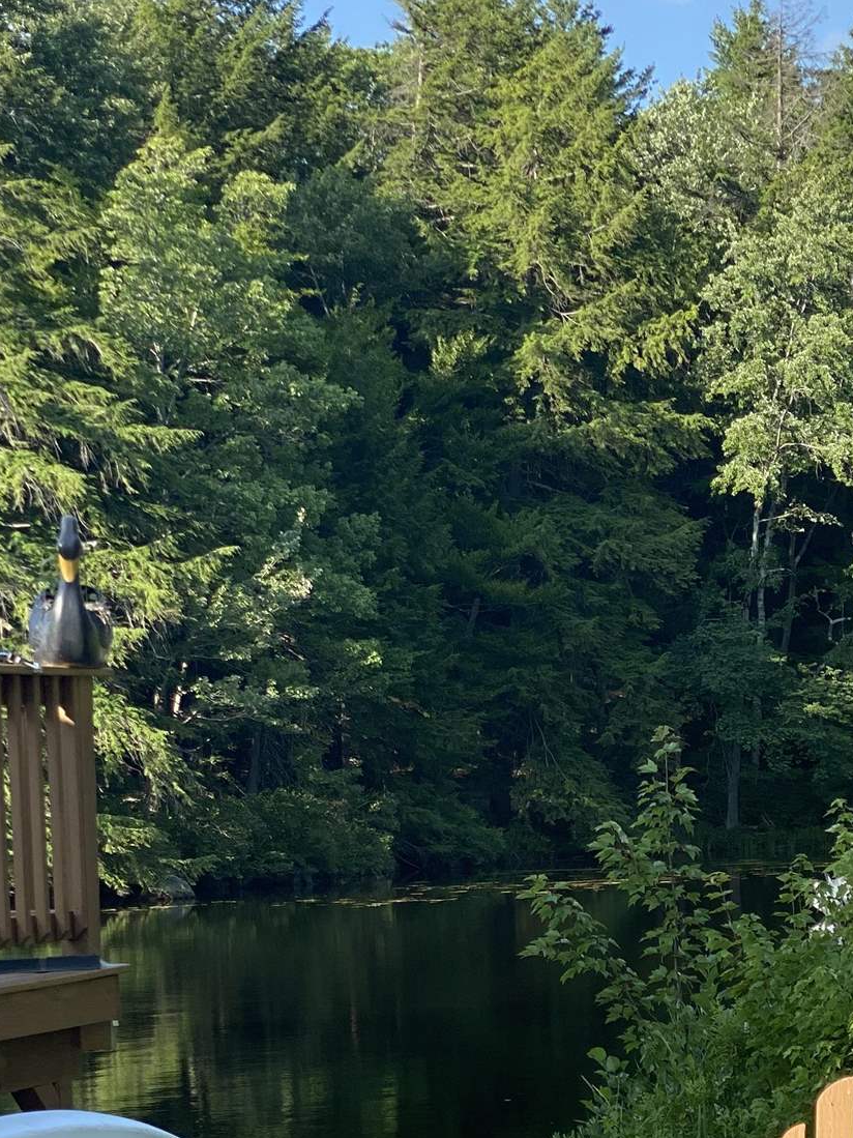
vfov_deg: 17.9
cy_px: 943
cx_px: 758
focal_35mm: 109
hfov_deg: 13.5
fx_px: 3582
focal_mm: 6
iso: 20
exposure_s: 1/466
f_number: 2
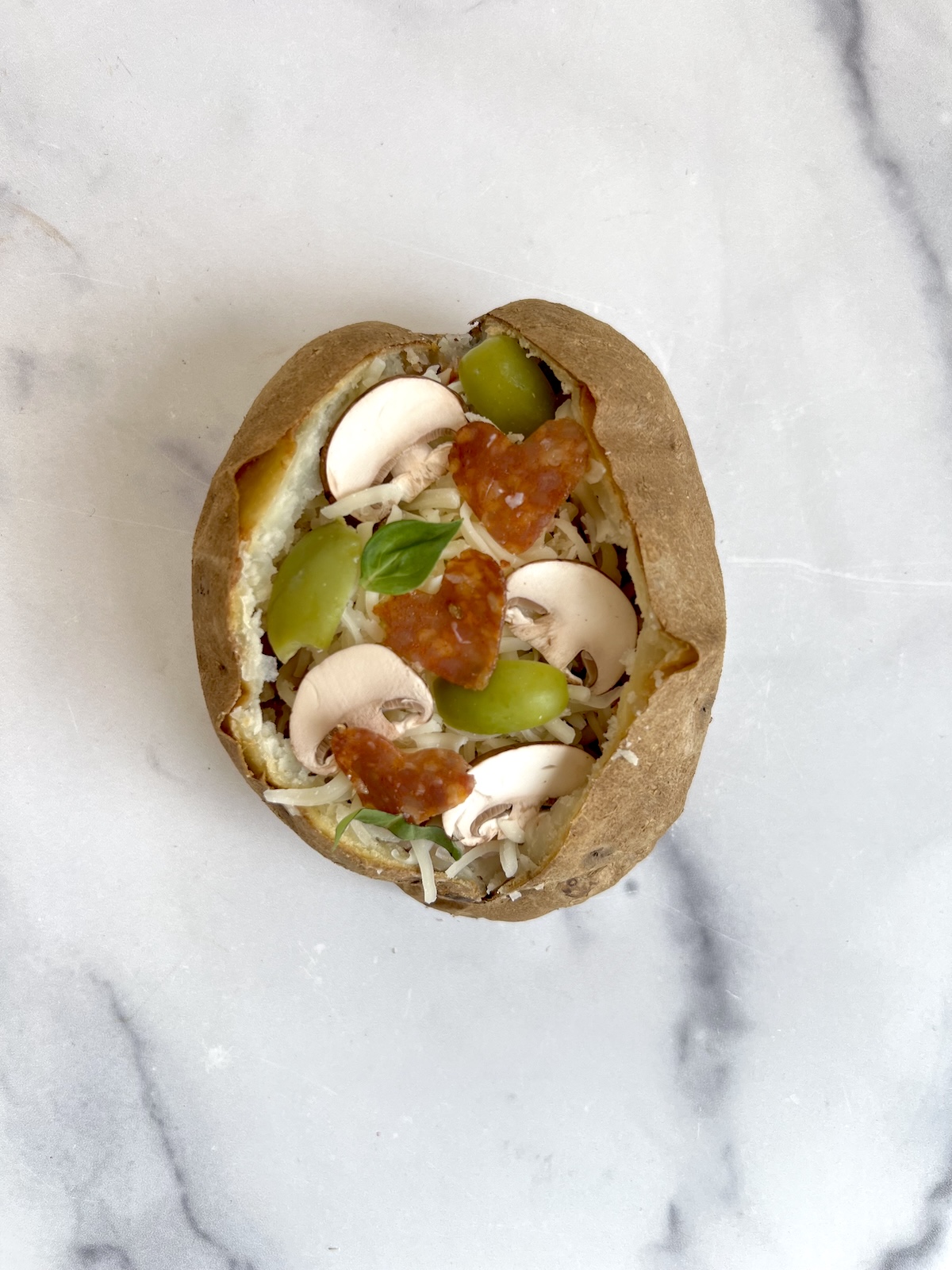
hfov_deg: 53.1
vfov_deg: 67.3
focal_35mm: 26
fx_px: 953
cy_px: 635
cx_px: 476
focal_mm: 5.7
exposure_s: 1/121
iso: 40
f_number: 1.5
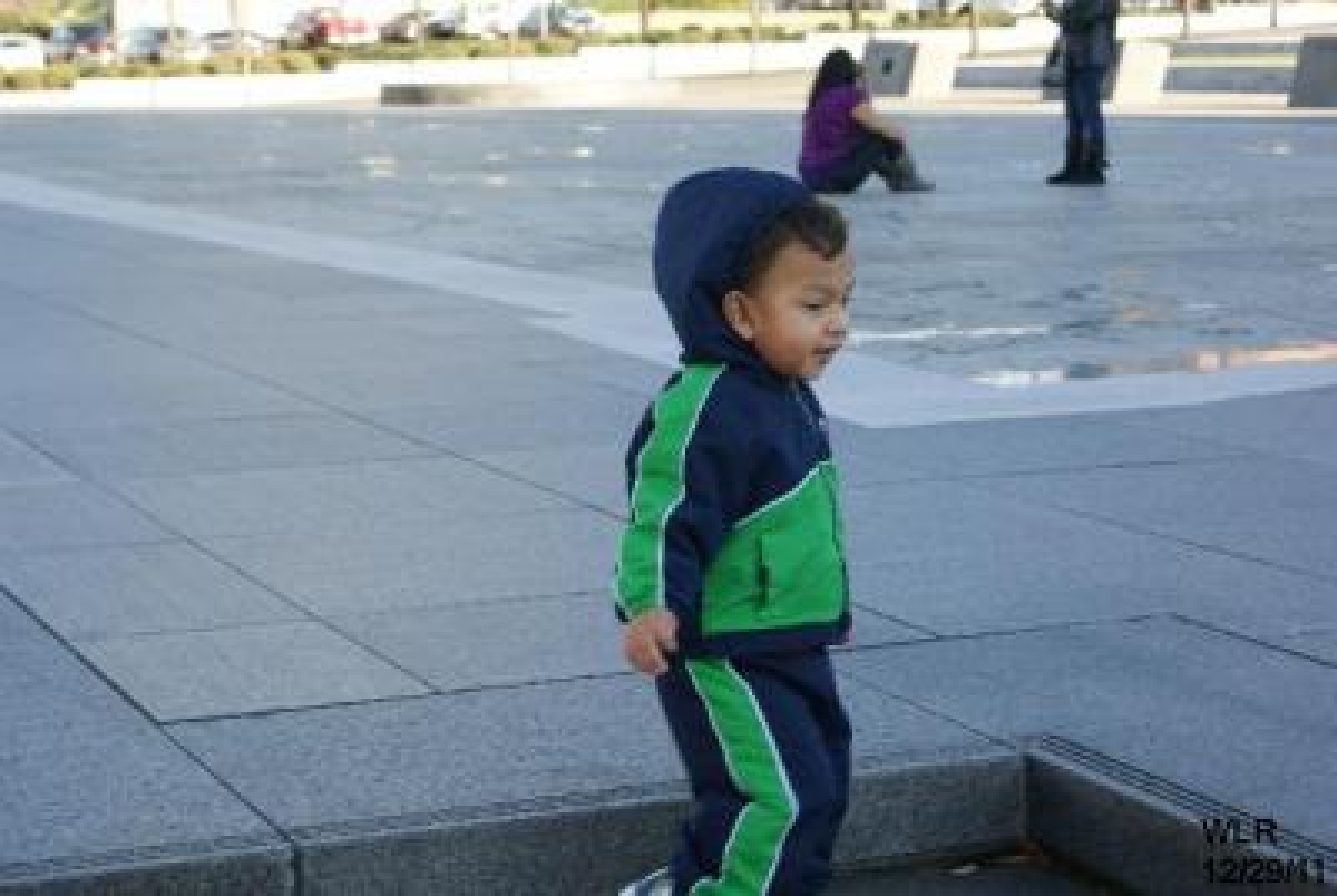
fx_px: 2789
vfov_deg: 18.2
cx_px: 668
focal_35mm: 75
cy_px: 448
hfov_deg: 27.0
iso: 100
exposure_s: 1/80
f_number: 6.3
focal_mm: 50
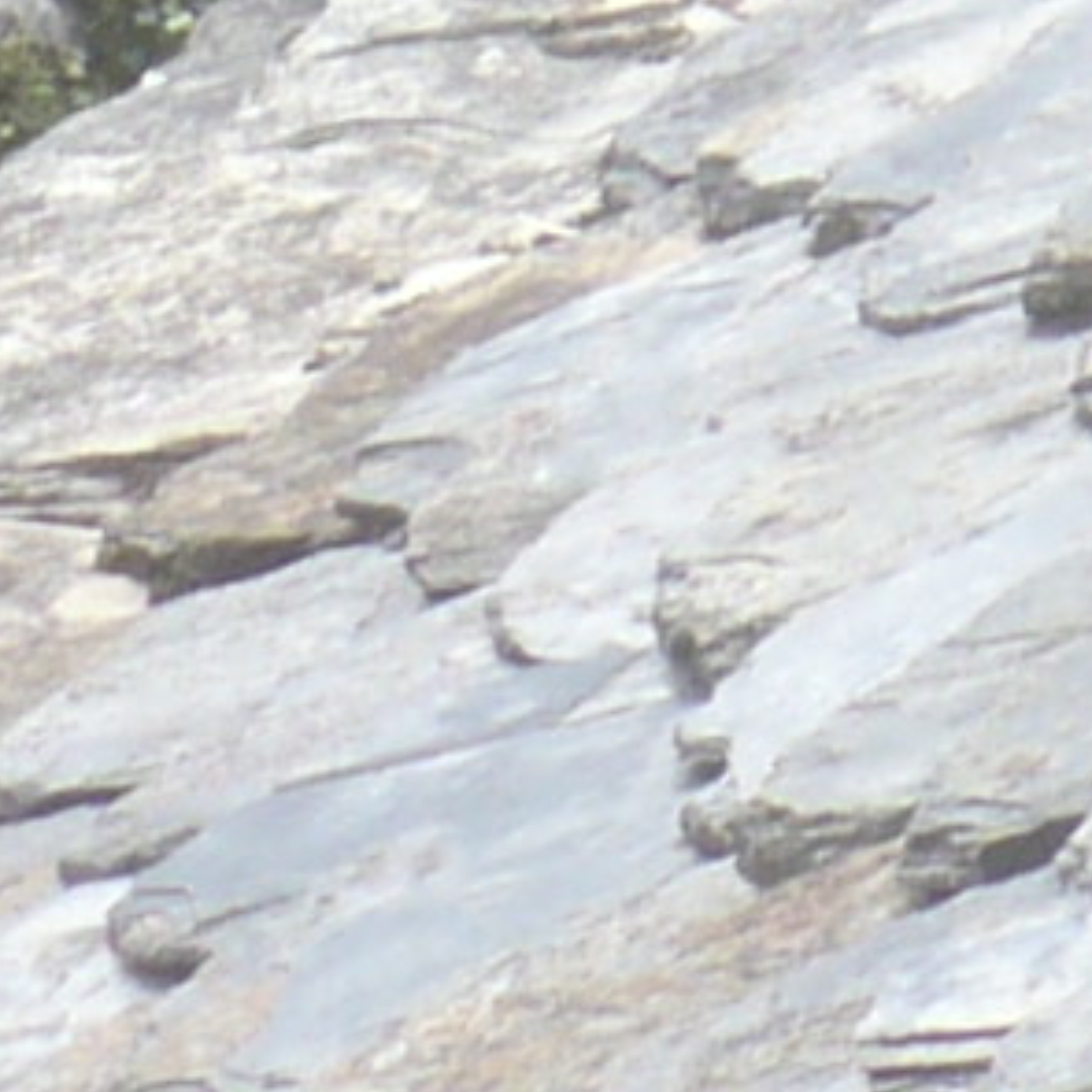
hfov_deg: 4.9
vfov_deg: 4.8
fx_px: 12170
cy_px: -2462
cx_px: 2980
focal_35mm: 341
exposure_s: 1/320
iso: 100
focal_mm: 6.1
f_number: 2.8
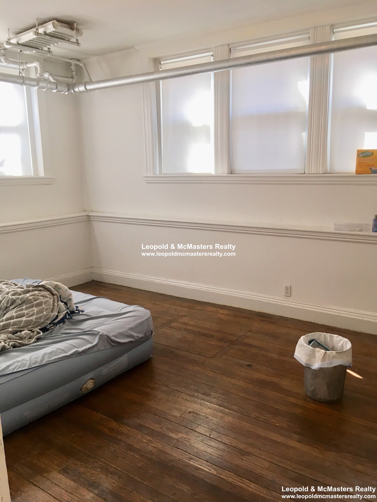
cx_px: 188
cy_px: 251
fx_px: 421
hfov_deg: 48.2
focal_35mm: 29
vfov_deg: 61.7
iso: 32
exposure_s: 1/30
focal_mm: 4.15
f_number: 2.2
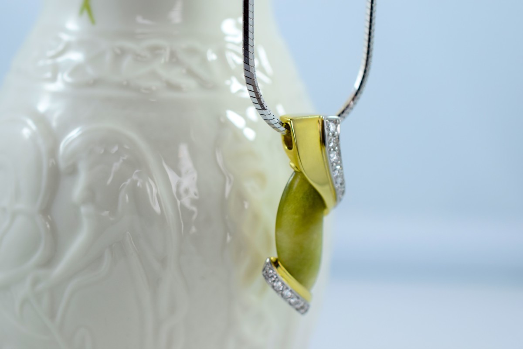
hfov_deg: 33.4
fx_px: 872
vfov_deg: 22.6
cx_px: 262
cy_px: 174
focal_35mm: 60
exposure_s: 1/200
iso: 400
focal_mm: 40
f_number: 7.1
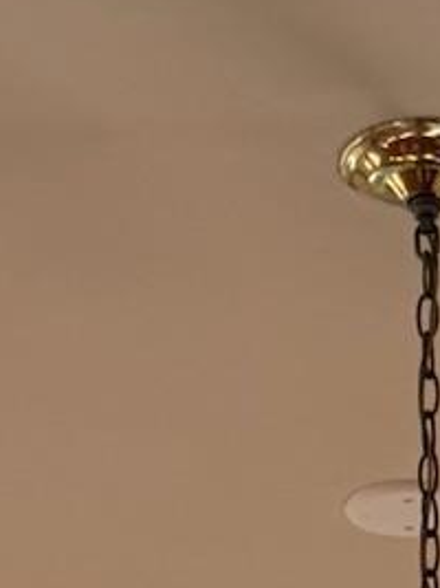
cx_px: 418
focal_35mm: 184
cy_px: 1909
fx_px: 3121
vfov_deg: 8.5
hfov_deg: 8.0
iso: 100
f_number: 1.78
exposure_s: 1/395
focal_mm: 6.76
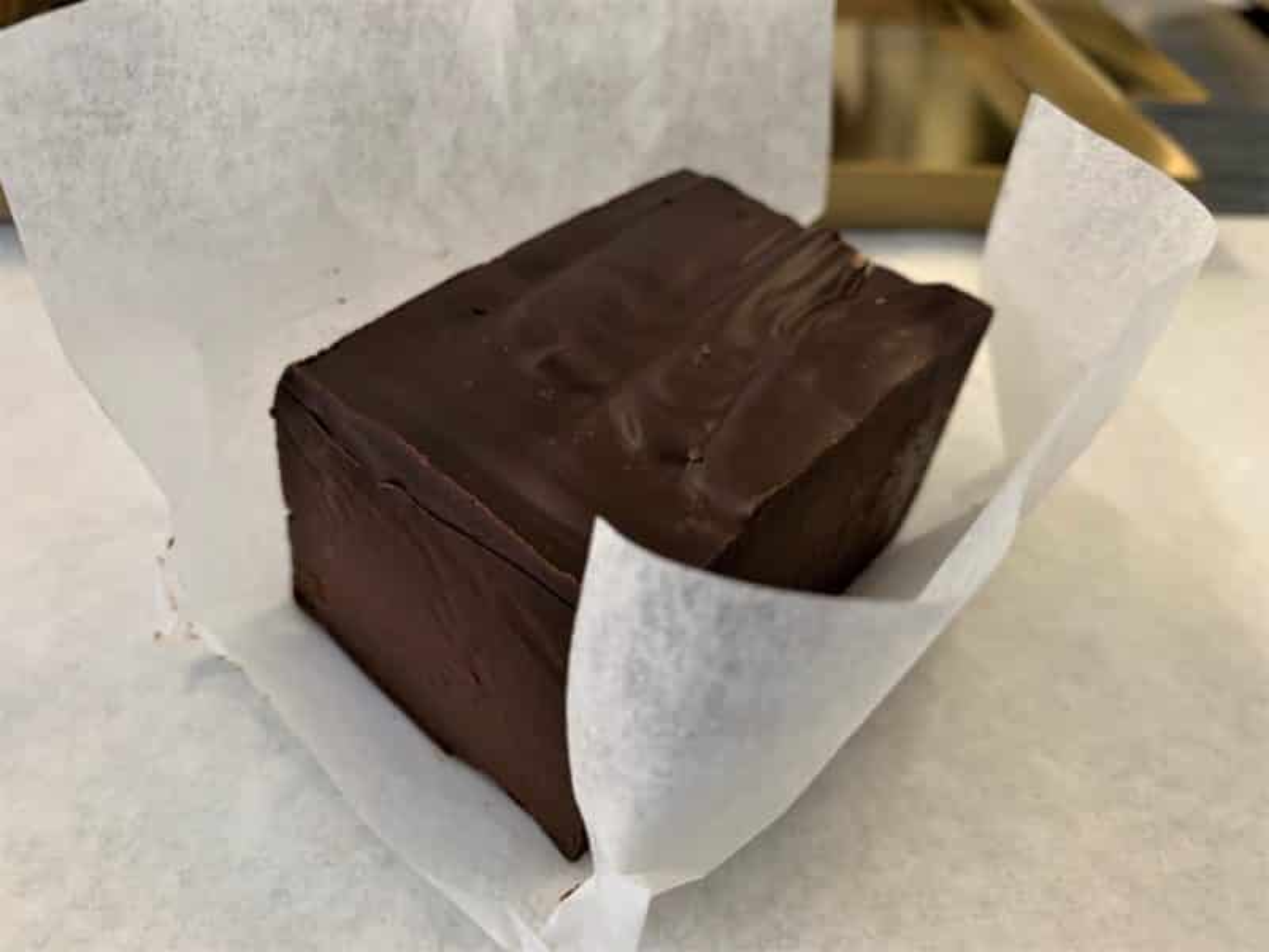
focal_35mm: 26
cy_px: 476
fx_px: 953
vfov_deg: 53.1
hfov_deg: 67.3
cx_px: 634
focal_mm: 4.25
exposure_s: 1/50
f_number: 1.8
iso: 125
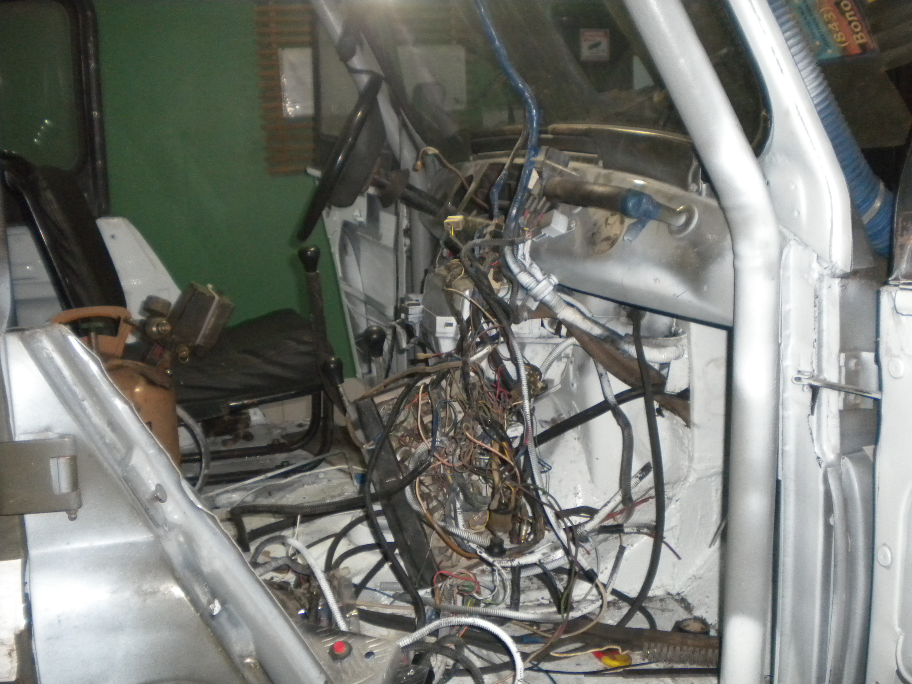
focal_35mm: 35
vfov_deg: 40.7
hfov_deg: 52.6
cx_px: 456
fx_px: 922
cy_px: 342
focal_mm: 6.3
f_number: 3.1
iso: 400
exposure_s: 1/30
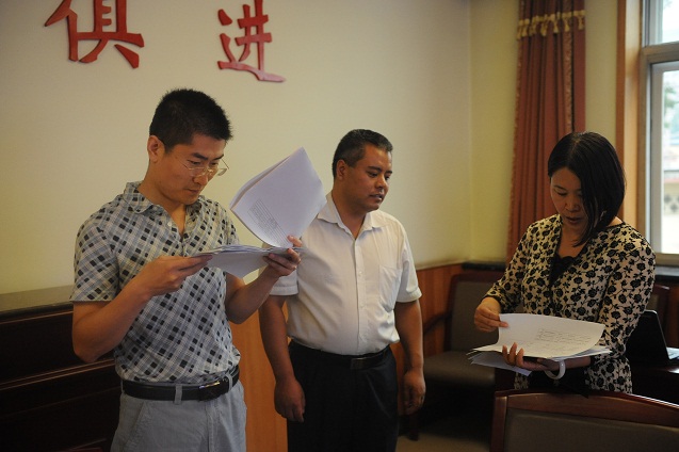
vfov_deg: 30.5
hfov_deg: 44.5
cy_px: 226
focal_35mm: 44
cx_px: 340
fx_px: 829
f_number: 3.2
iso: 3200
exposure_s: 1/160
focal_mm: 44
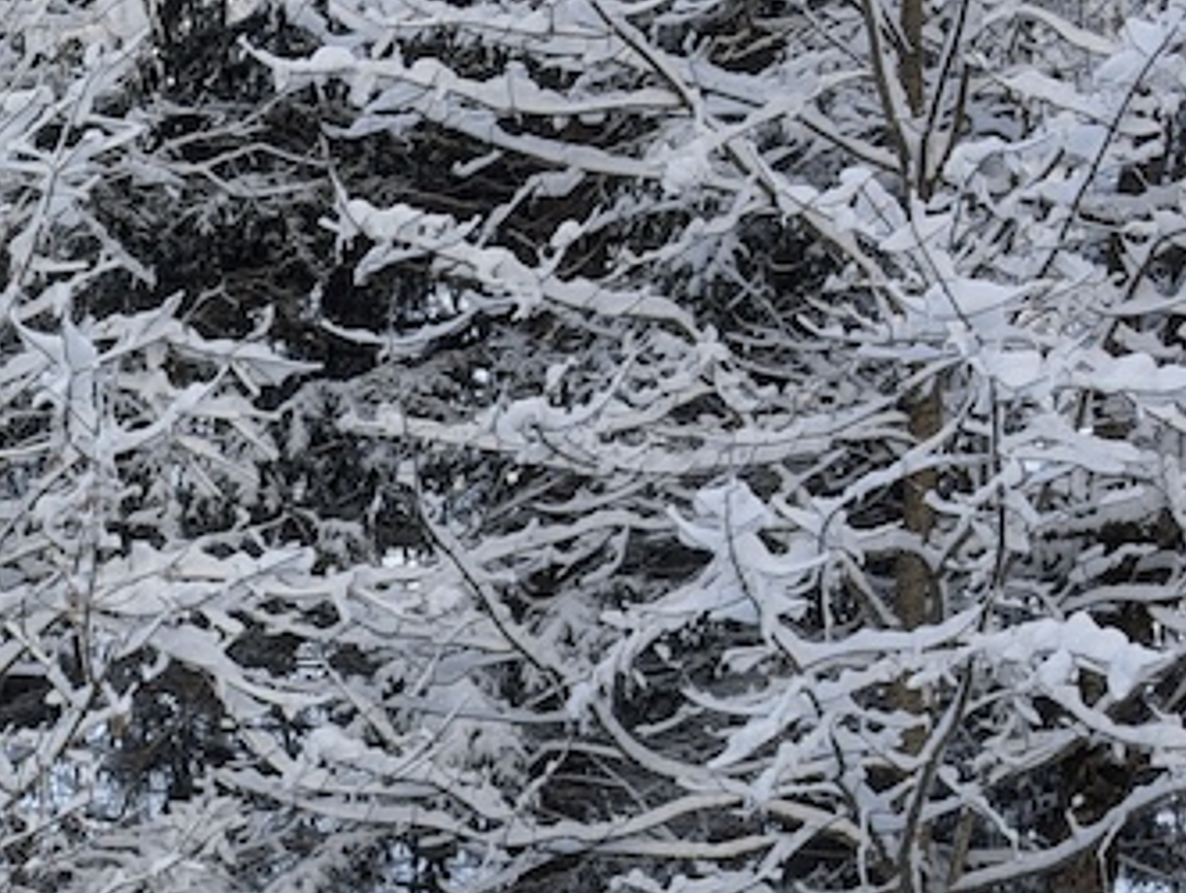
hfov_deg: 20.8
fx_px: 2676
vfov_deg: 17.5
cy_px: 1220
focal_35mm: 78
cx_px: -643
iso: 19
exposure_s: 1/179
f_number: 1.68
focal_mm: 6.9
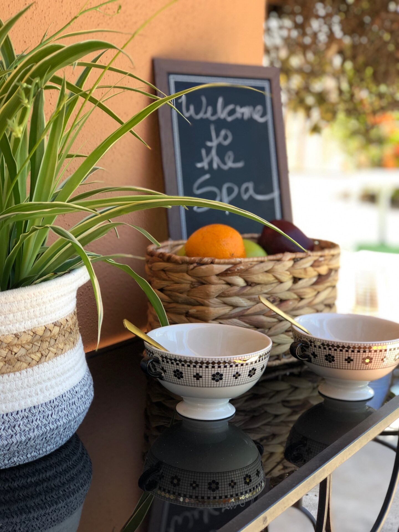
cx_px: 200
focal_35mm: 57
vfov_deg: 33.8
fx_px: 876
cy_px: 266
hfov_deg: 25.7
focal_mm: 6.6
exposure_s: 1/60
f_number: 2.8
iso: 20
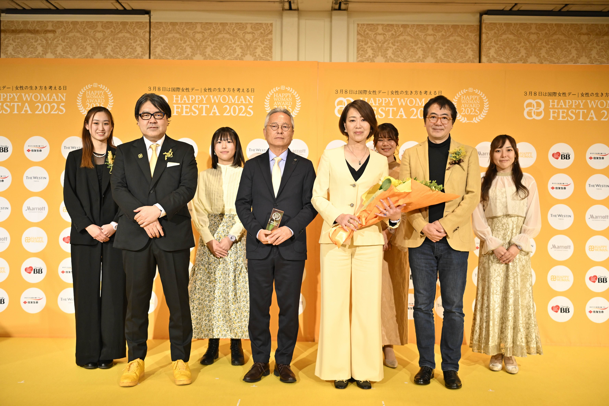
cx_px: 304
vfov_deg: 37.9
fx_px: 592
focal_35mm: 35
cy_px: 203
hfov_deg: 54.4
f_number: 2
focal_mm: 35
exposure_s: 1/250
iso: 1600
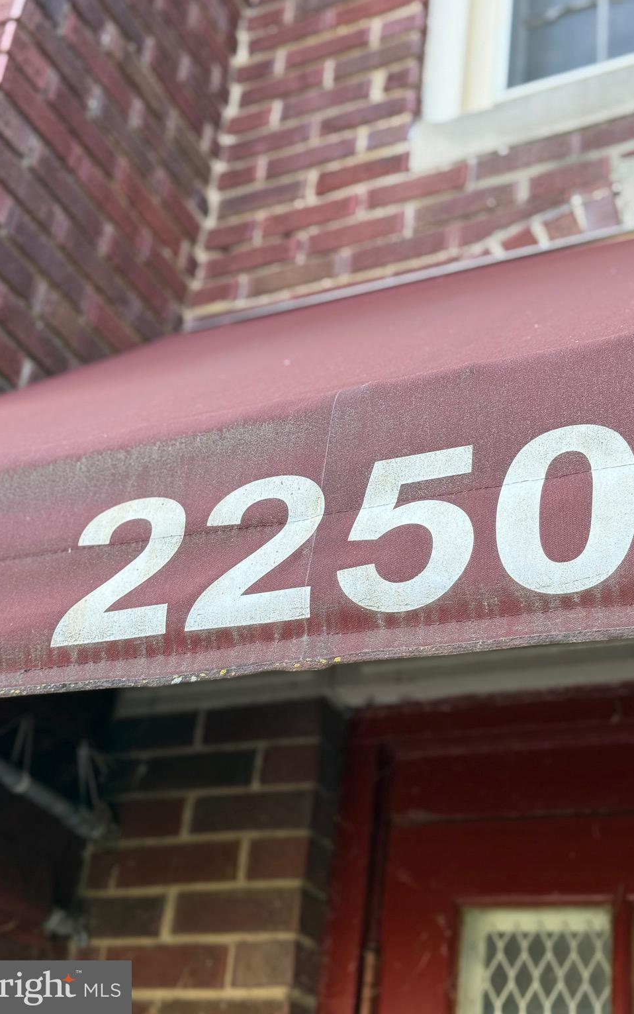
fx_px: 1409
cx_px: 347
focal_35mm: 51
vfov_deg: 39.6
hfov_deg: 25.3
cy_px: 506
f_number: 1.78
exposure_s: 1/407
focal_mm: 6.76
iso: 64
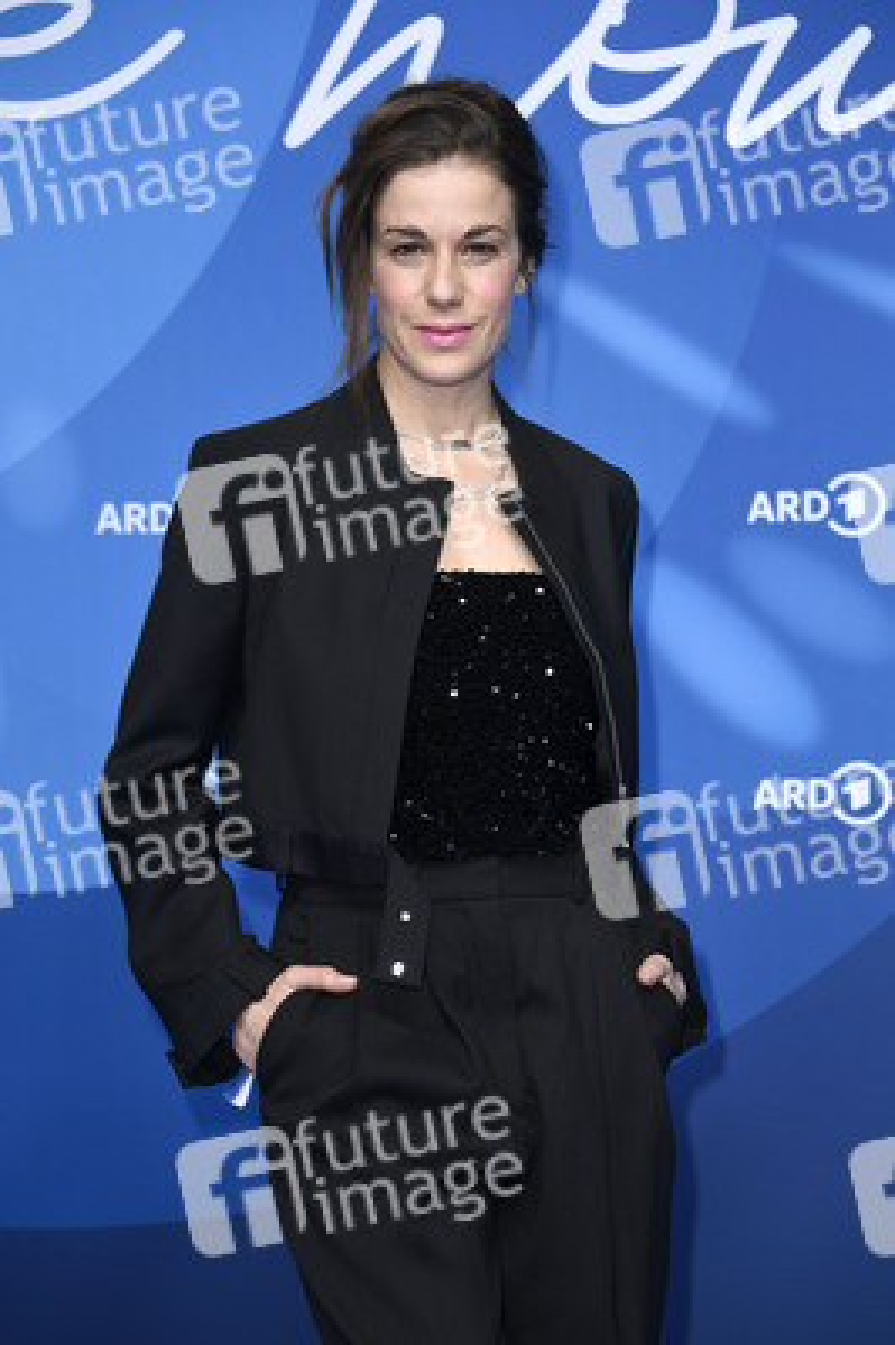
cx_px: 448
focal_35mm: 112
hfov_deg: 12.2
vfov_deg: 18.3
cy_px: 672
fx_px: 4184
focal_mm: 112
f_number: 5.6
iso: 1250
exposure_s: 1/250
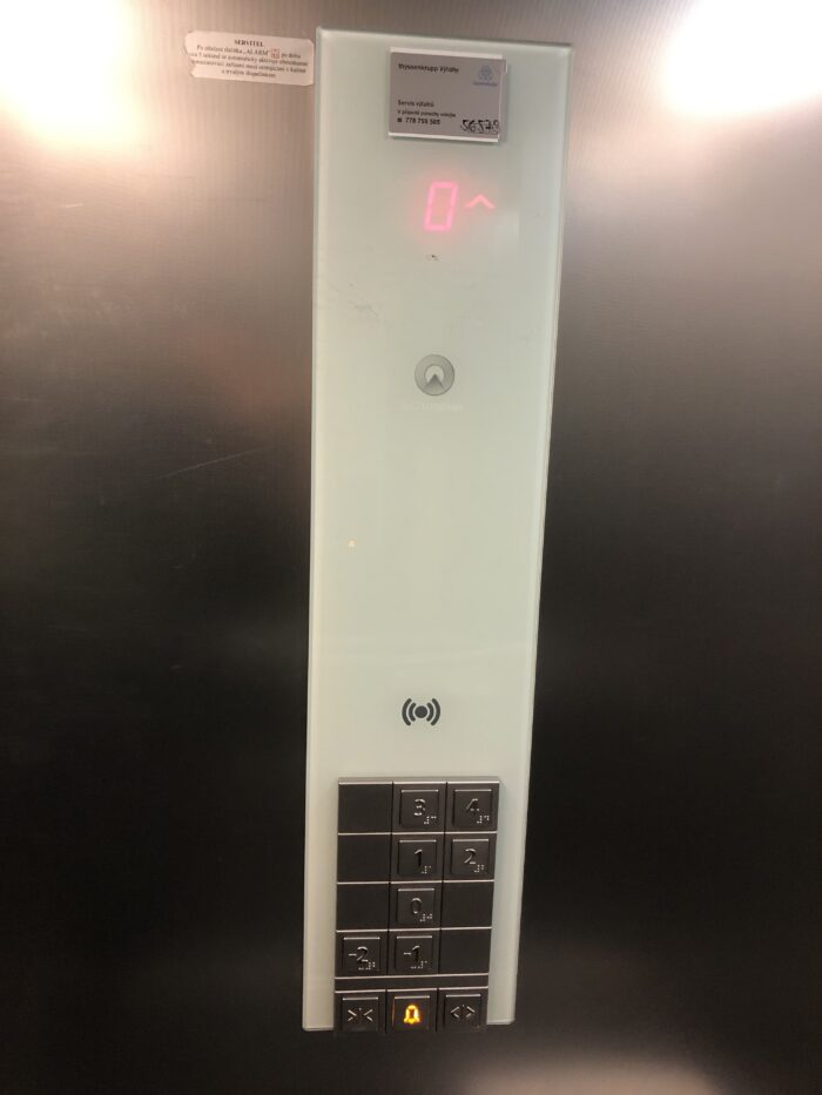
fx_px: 886
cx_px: 411
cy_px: 548
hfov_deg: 49.8
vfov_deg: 63.4
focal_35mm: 28
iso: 80
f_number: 1.8
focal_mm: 3.99
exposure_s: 1/17
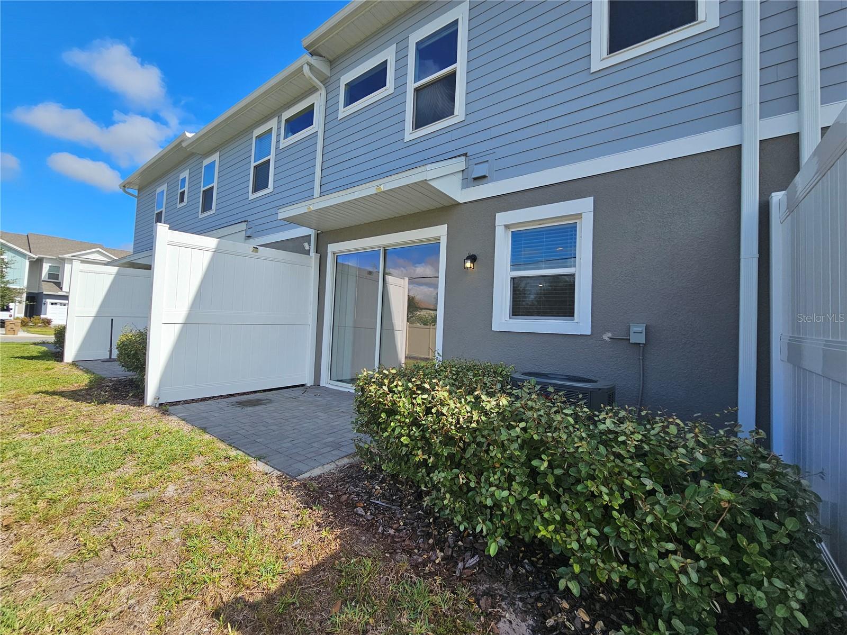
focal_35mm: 13
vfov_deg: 89.9
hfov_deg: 106.2
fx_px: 318
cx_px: 424
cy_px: 318
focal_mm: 2.2
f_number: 2.2
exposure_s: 1/2271
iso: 50
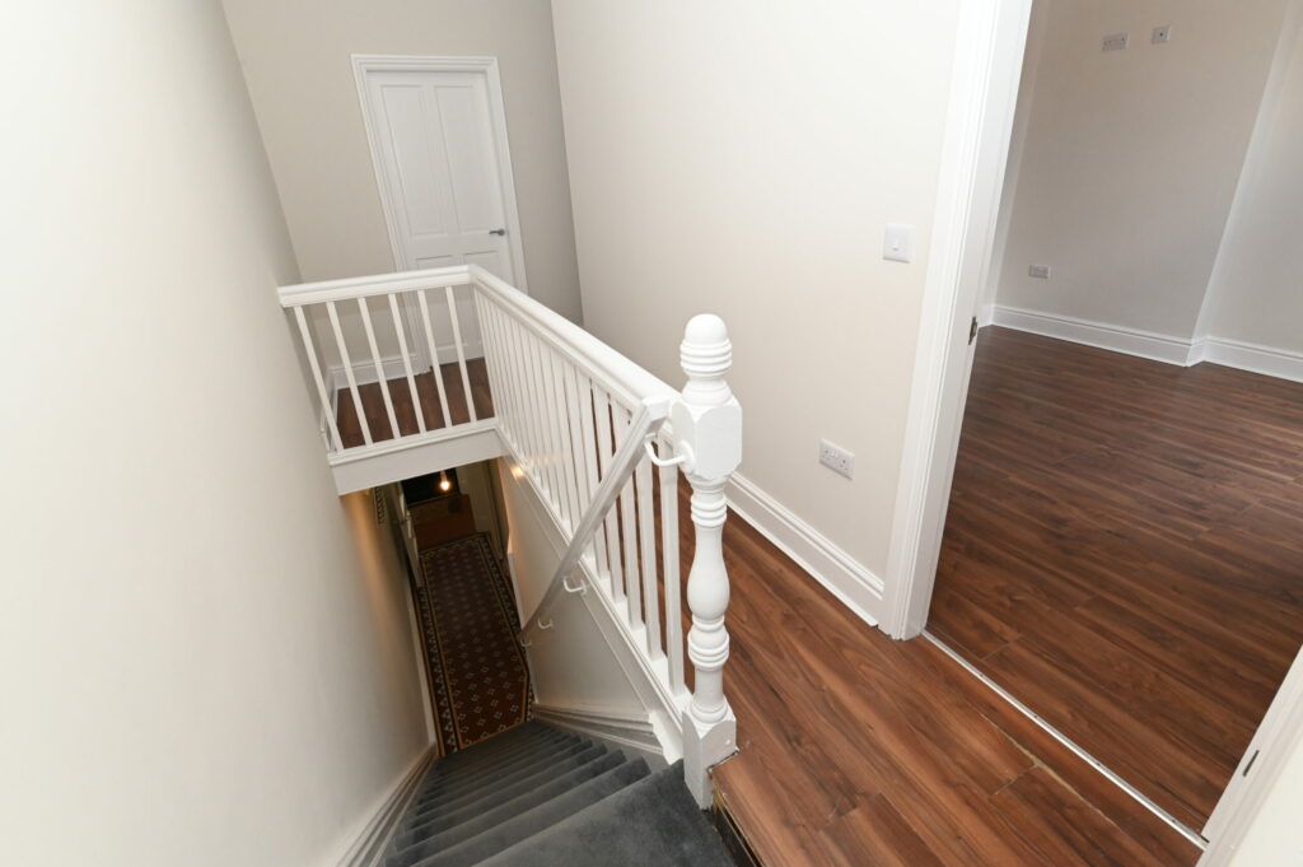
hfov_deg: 96.8
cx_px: 652
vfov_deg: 73.7
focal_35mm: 16
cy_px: 434
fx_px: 579
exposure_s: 1/60
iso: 2000
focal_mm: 16
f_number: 10
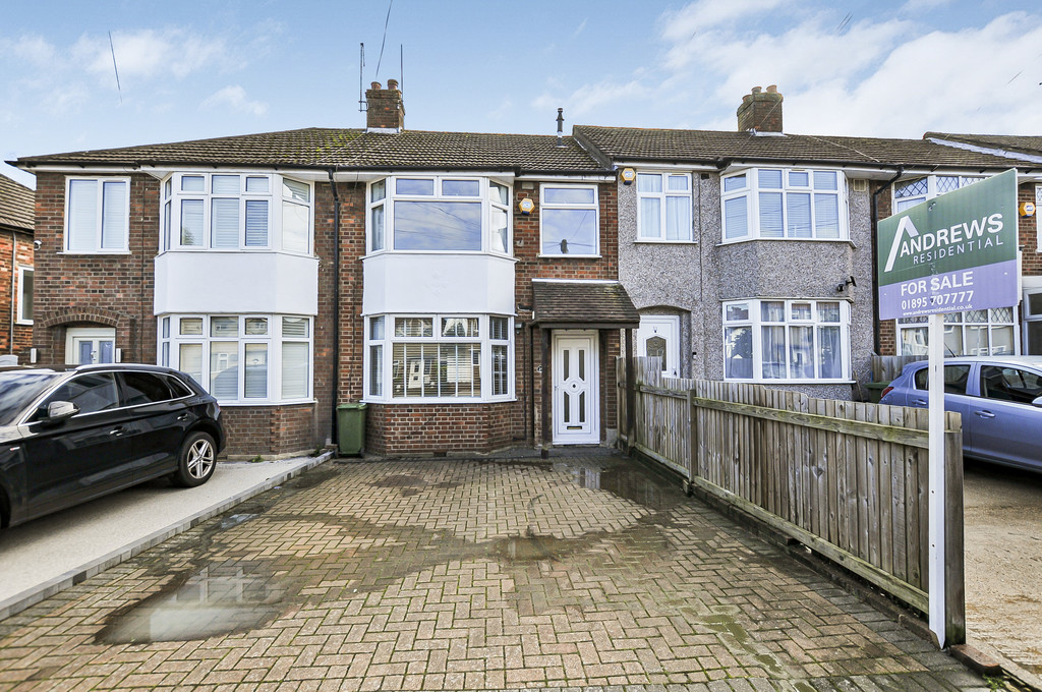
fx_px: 434
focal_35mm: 15
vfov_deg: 77.2
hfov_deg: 100.5
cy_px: 346
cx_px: 521
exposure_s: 1/500
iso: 200
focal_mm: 10
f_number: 5.6
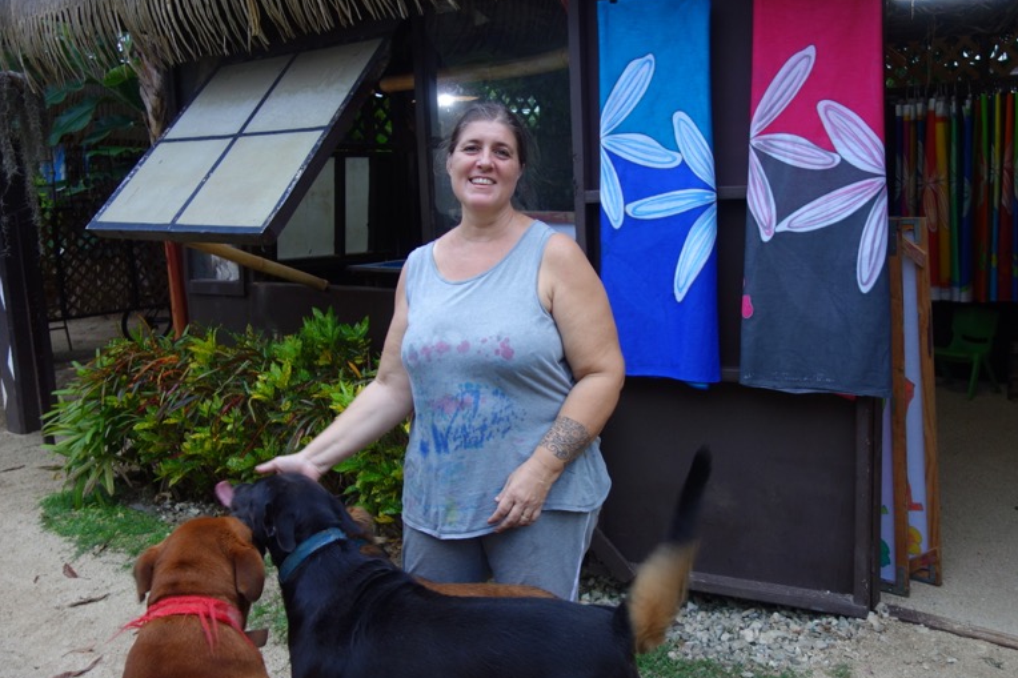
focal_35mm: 33
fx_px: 933
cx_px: 554
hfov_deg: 57.1
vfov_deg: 39.9
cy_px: 308
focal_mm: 10.4
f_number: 1.8
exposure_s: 1/60
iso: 125
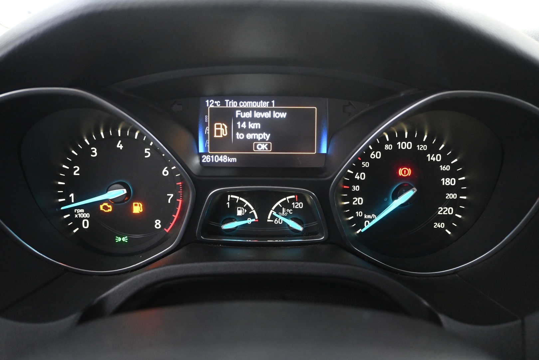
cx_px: 270
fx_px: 438
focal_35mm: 29
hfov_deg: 63.2
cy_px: 180
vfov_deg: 44.6
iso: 3200
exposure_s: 1/20
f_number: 3.8
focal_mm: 19.5
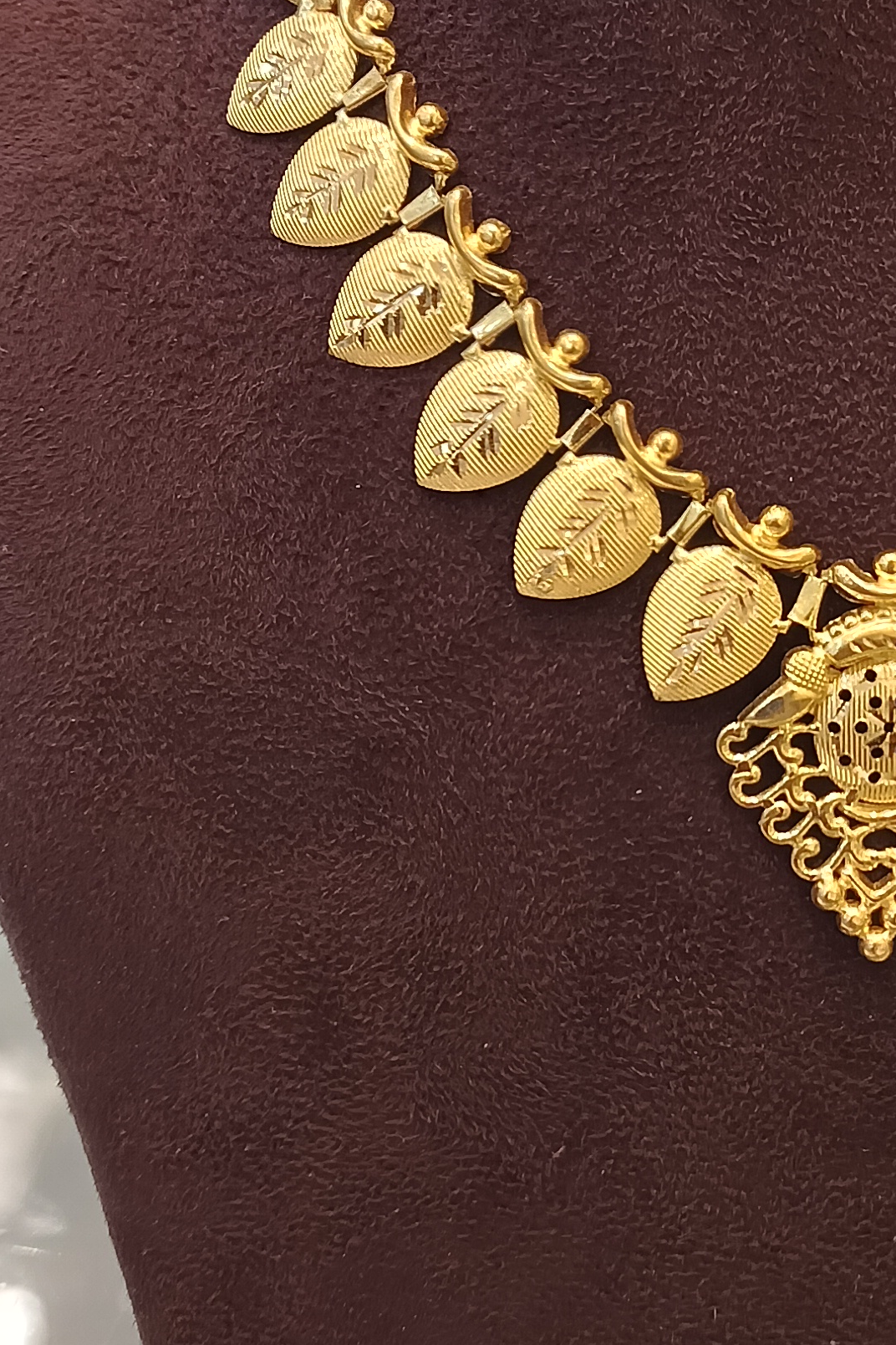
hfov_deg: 23.0
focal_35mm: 57
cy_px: 422
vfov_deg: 34.6
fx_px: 2128
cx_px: 846
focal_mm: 3.61
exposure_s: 1/100
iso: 100
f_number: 1.8
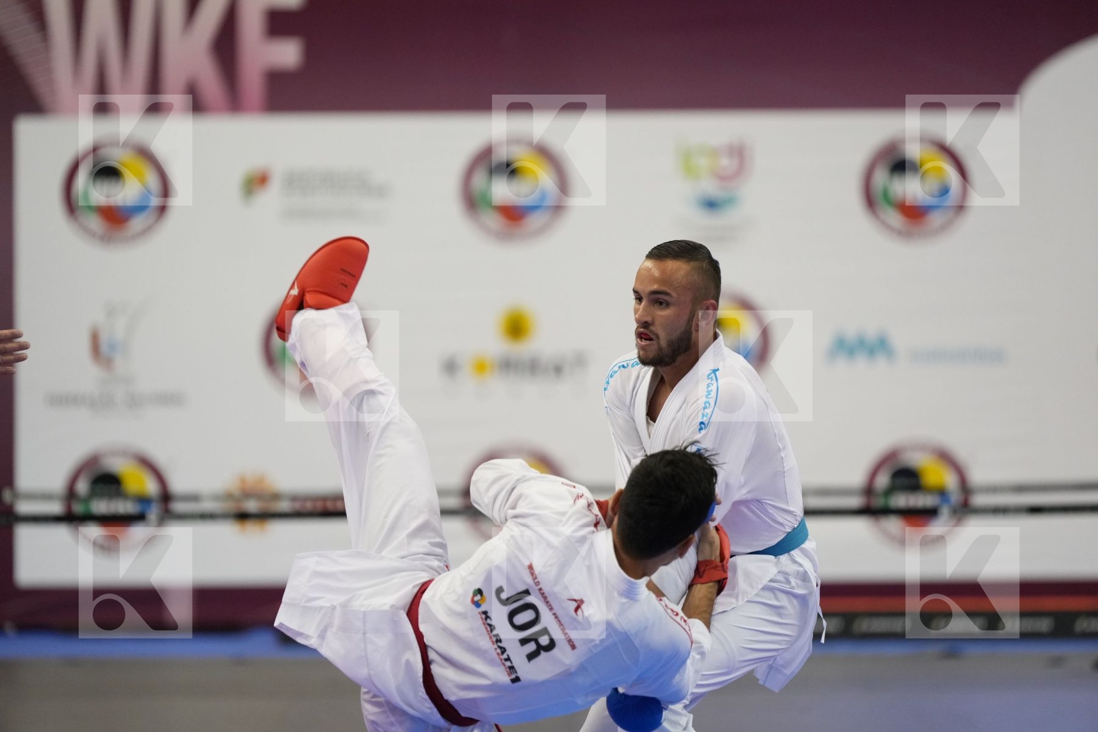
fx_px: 6100
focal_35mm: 200
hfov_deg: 10.3
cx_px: 549
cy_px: 366
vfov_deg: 6.9
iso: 2500
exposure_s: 1/1000
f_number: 2.8
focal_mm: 200
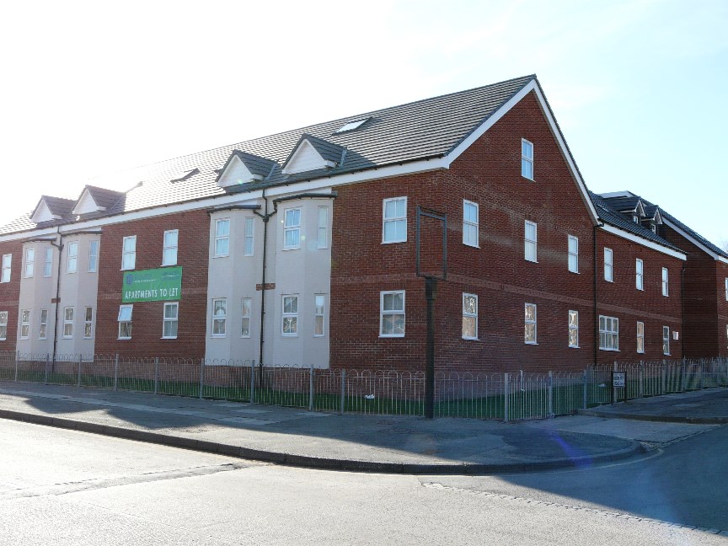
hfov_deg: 50.1
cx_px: 364
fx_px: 778
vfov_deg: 38.7
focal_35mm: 37
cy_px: 273
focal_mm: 6.1
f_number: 5.6
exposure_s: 1/200
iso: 100
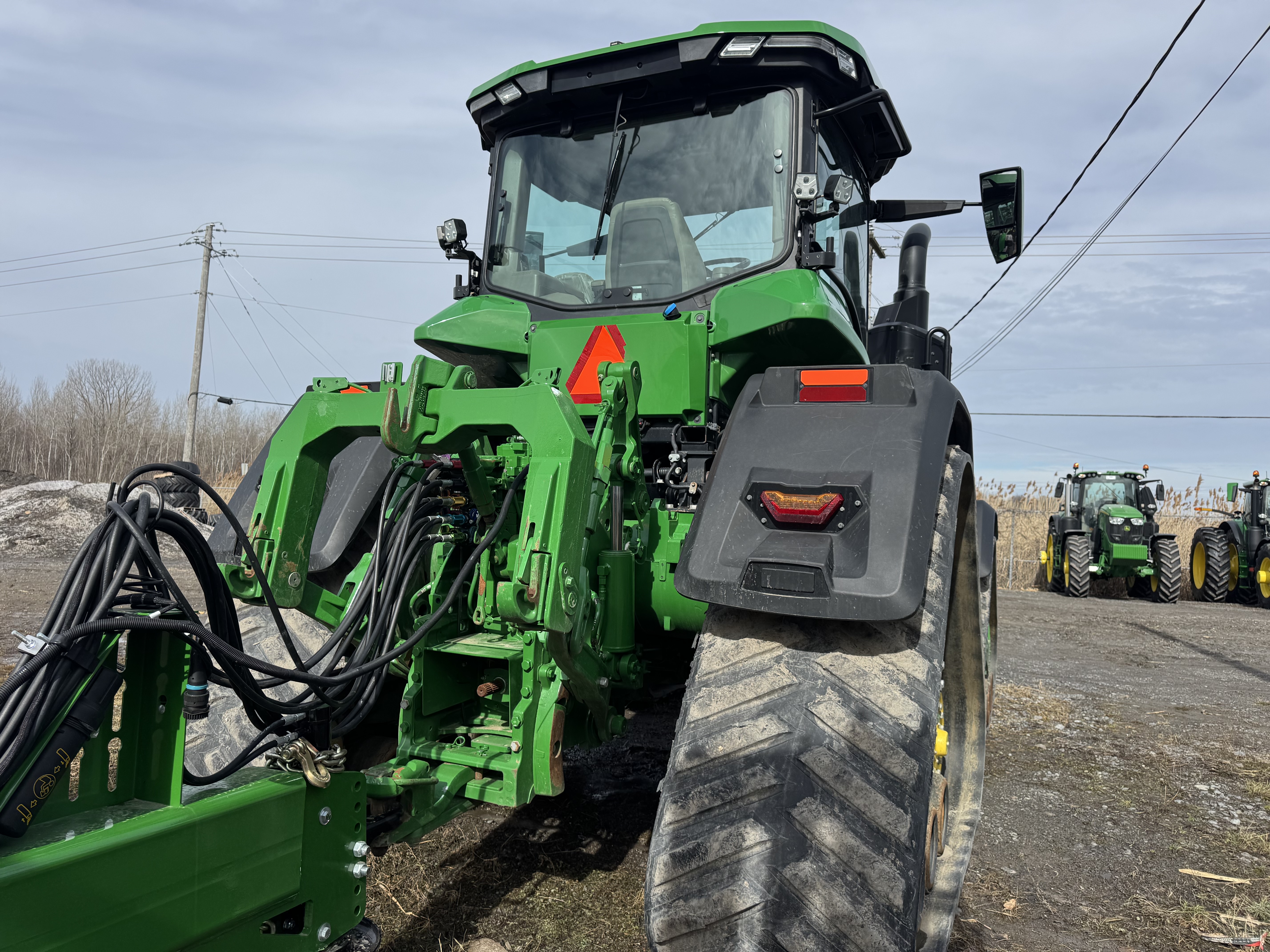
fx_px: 881
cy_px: 476
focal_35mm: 24
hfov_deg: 71.6
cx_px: 635
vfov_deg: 56.8
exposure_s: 1/5348
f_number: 1.78
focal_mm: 6.76
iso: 80
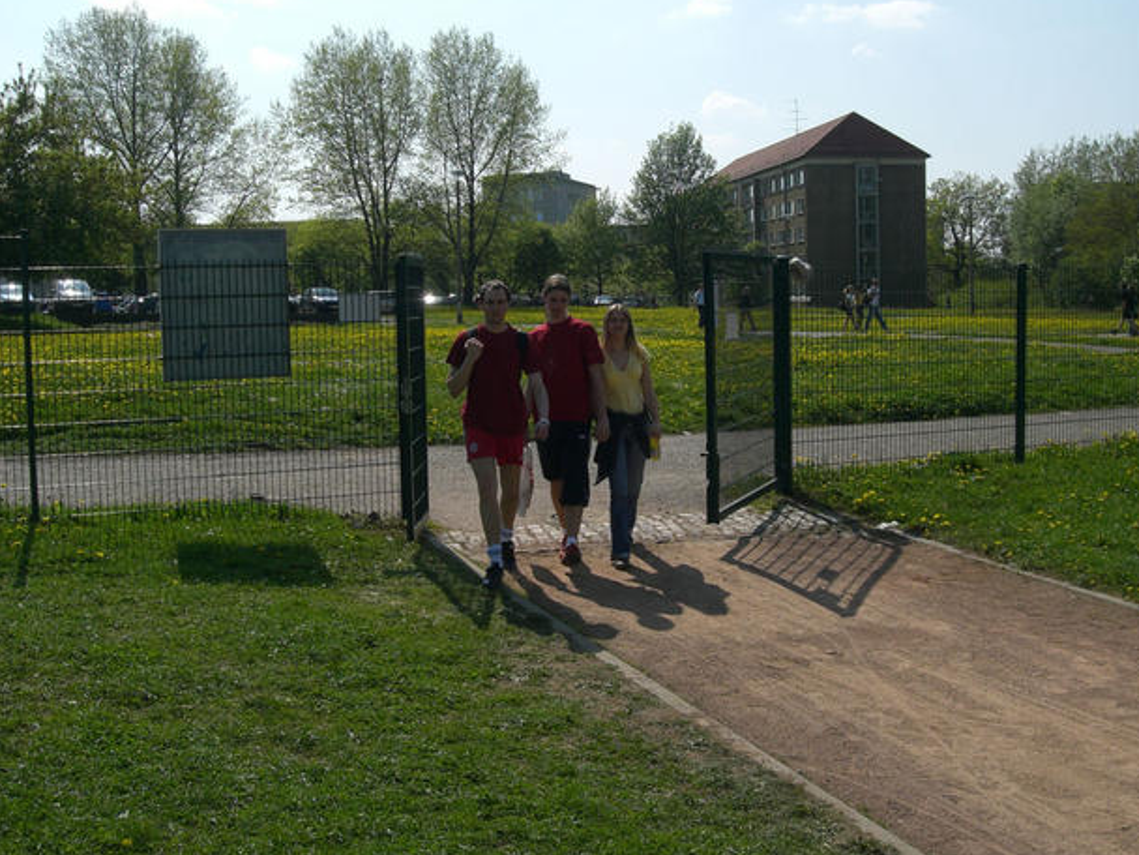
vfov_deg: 36.0
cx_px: 598
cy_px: 409
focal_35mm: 40
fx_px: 1316
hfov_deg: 46.8
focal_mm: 6.3
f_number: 4.4
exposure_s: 1/1000
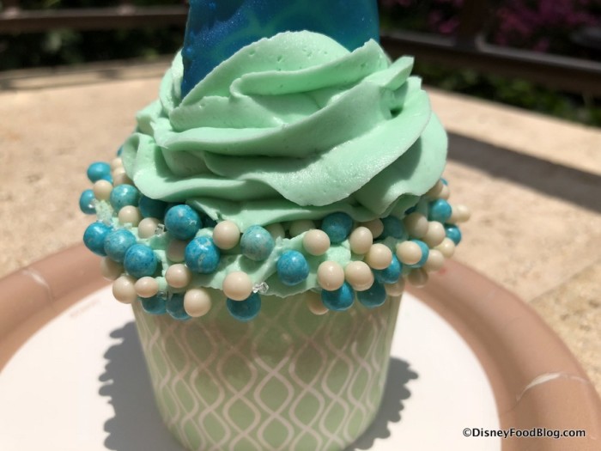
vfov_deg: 49.7
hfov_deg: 63.4
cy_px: 226
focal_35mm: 28
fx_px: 486
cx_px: 300
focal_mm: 3.99
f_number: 1.8
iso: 20
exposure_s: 1/6024
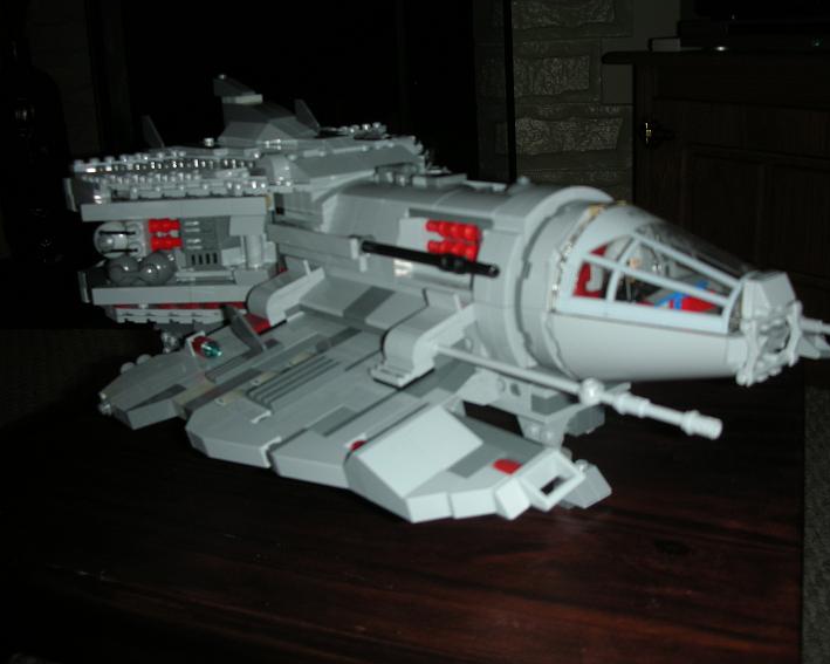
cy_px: 328
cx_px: 430
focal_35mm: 37
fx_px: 909
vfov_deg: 40.1
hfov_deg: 49.1
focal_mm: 5.8
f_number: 2.8
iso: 50
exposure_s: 1/60
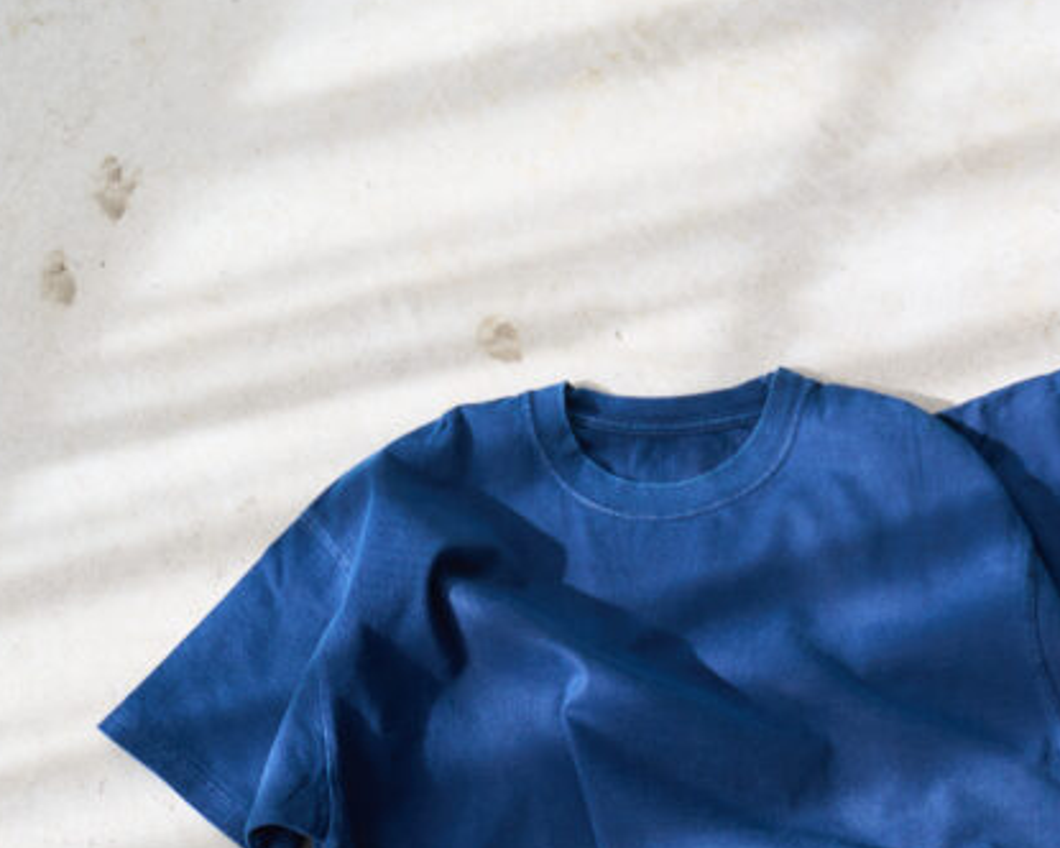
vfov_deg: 18.5
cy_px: 816
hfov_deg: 23.1
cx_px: 922
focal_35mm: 81
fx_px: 2541
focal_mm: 35
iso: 320
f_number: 2.8
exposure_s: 1/125
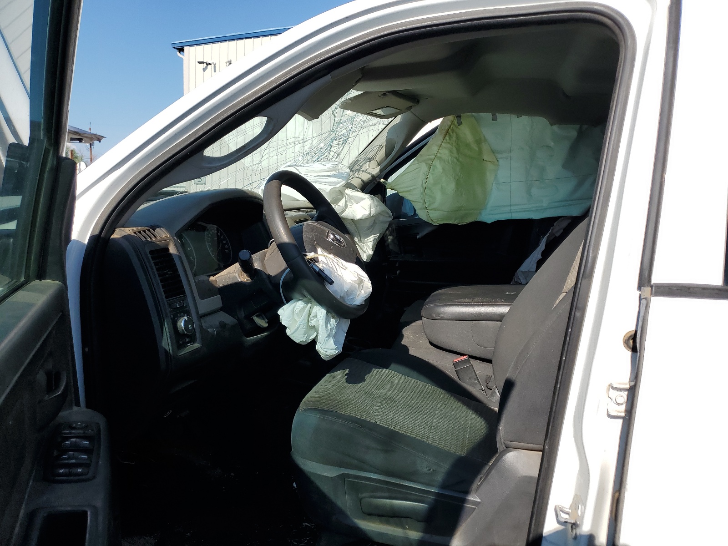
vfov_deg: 53.1
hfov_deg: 67.3
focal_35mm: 26
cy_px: 273
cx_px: 364
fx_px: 547
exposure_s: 1/3333
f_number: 1.5
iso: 50
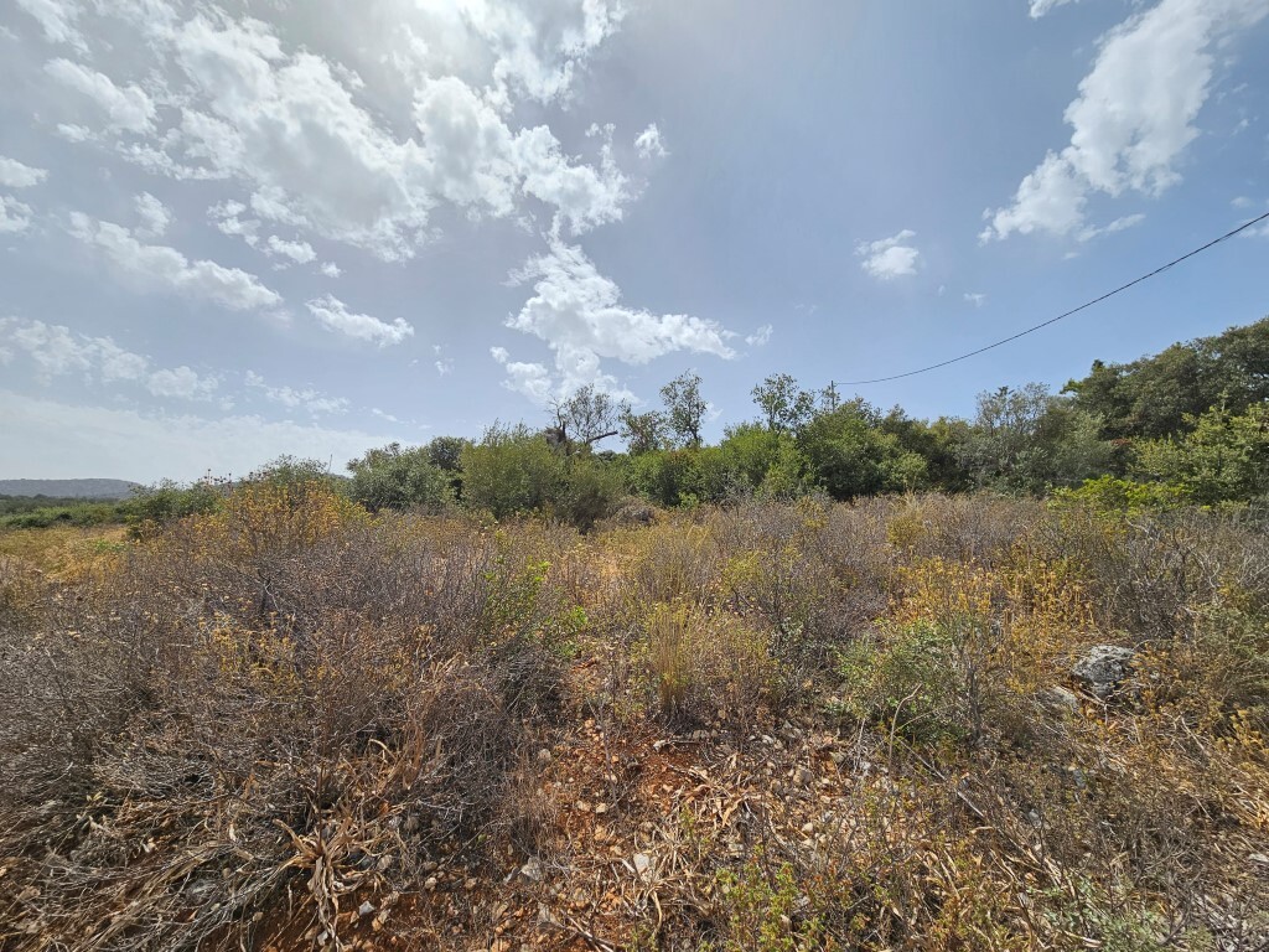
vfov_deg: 89.9
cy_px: 476
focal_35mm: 13
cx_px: 634
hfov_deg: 106.2
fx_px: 477
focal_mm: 2.2
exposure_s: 1/3160
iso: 50
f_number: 2.2
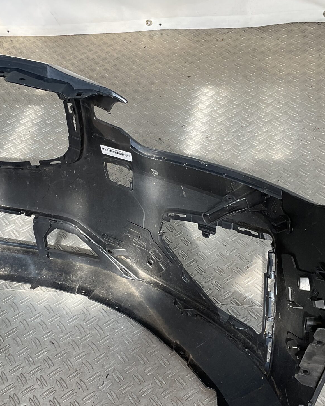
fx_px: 601
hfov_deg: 30.2
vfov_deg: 37.3
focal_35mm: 50
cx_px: 138
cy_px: 227
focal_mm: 3
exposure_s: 1/239
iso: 16
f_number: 1.8
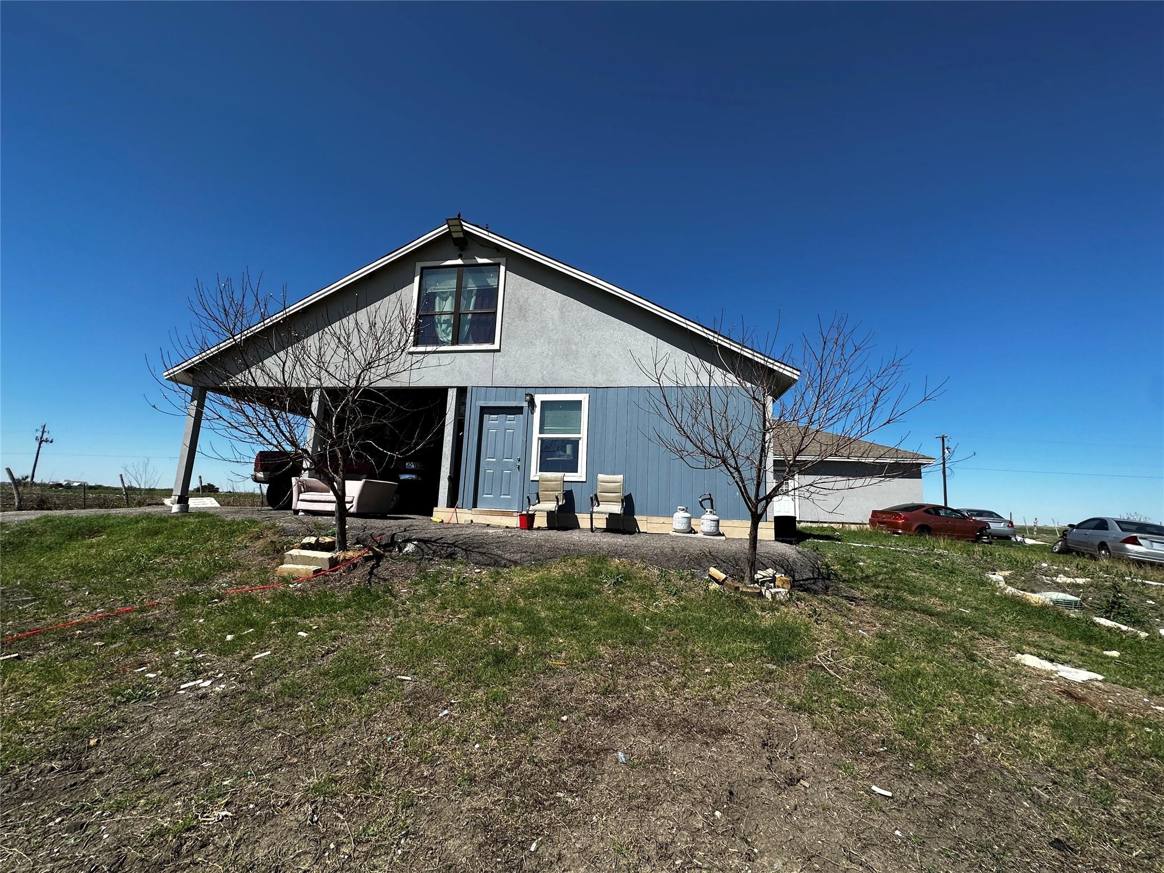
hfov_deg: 102.1
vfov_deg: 85.7
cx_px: 582
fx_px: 471
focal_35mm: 14
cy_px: 436
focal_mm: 2.22
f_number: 2.2
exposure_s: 1/2564
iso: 50
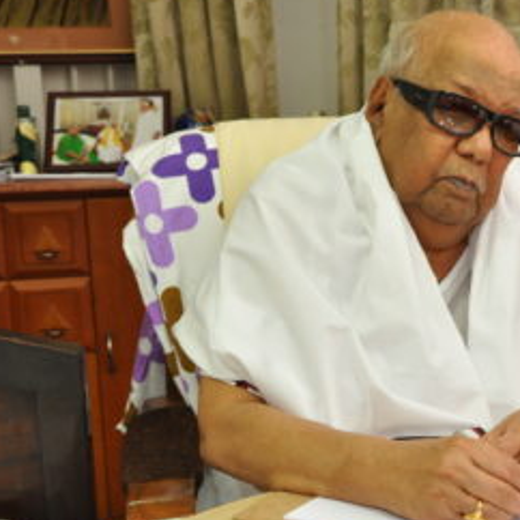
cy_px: 299
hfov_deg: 23.4
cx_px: 464
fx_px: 1224
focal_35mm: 72
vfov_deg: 24.0
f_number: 5.6
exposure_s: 1/80
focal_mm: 28
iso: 800
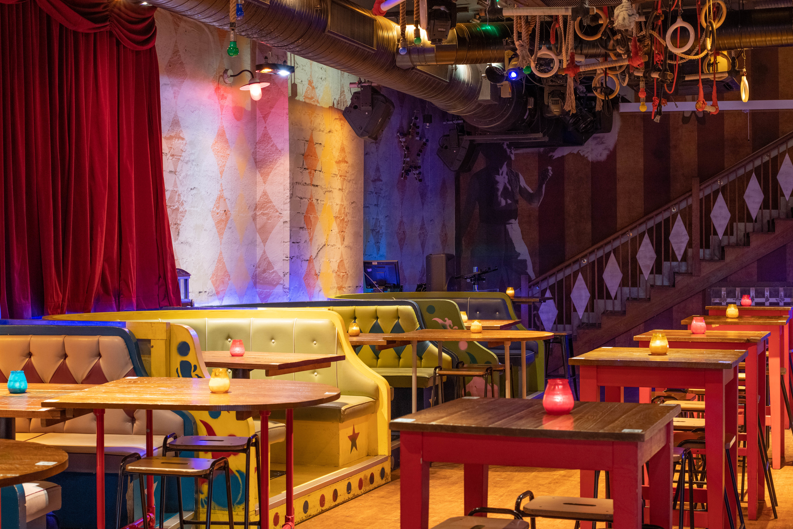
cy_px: 247
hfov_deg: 36.2
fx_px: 1211
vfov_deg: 24.6
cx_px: 386
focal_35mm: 55
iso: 800
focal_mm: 50
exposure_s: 1/5
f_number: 7.1
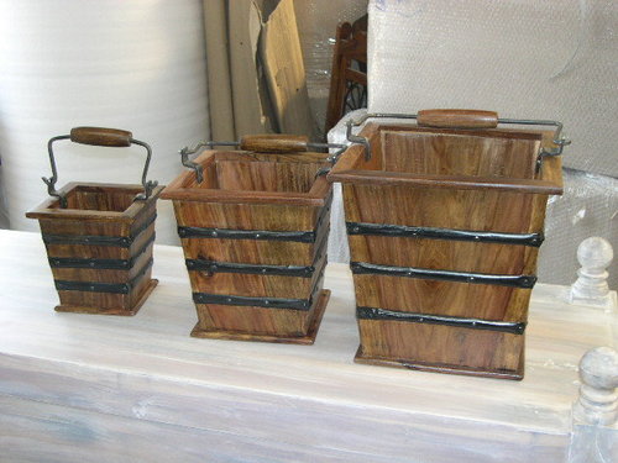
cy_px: 232
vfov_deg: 30.9
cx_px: 309
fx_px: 839
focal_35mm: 47
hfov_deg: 40.4
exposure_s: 1/30
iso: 100
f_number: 3.1
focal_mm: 10.1
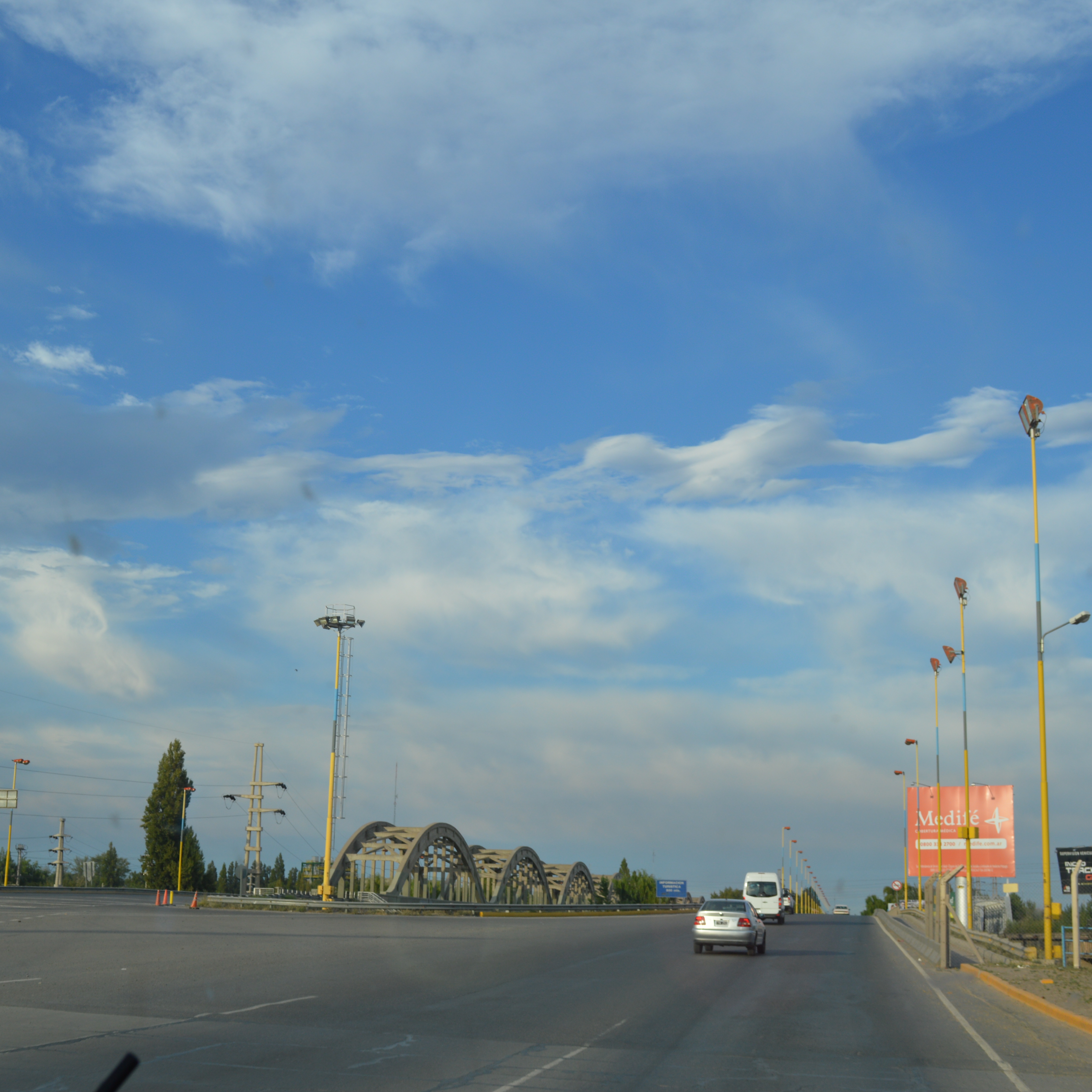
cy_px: 546
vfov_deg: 36.8
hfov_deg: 36.6
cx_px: 427
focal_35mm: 46
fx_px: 1642
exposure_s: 1/200
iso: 100
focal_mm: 24
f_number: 7.1
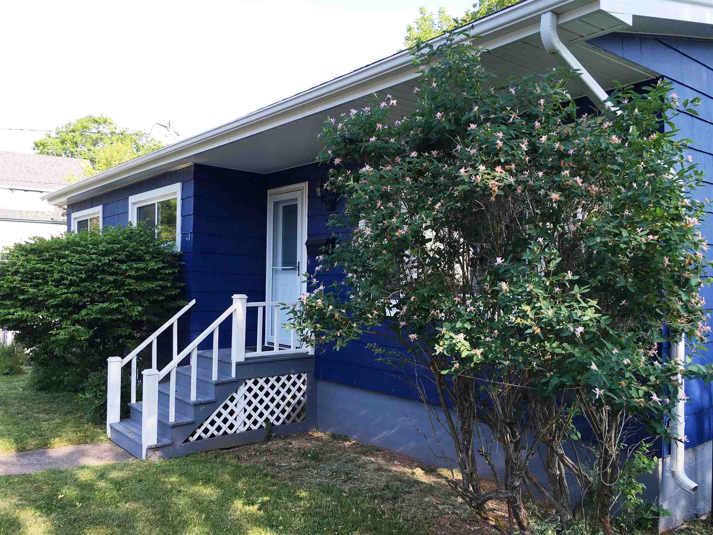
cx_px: 356
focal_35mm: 29
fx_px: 597
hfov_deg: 61.7
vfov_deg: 48.2
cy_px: 268
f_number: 2.2
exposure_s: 1/220
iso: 25
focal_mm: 4.15
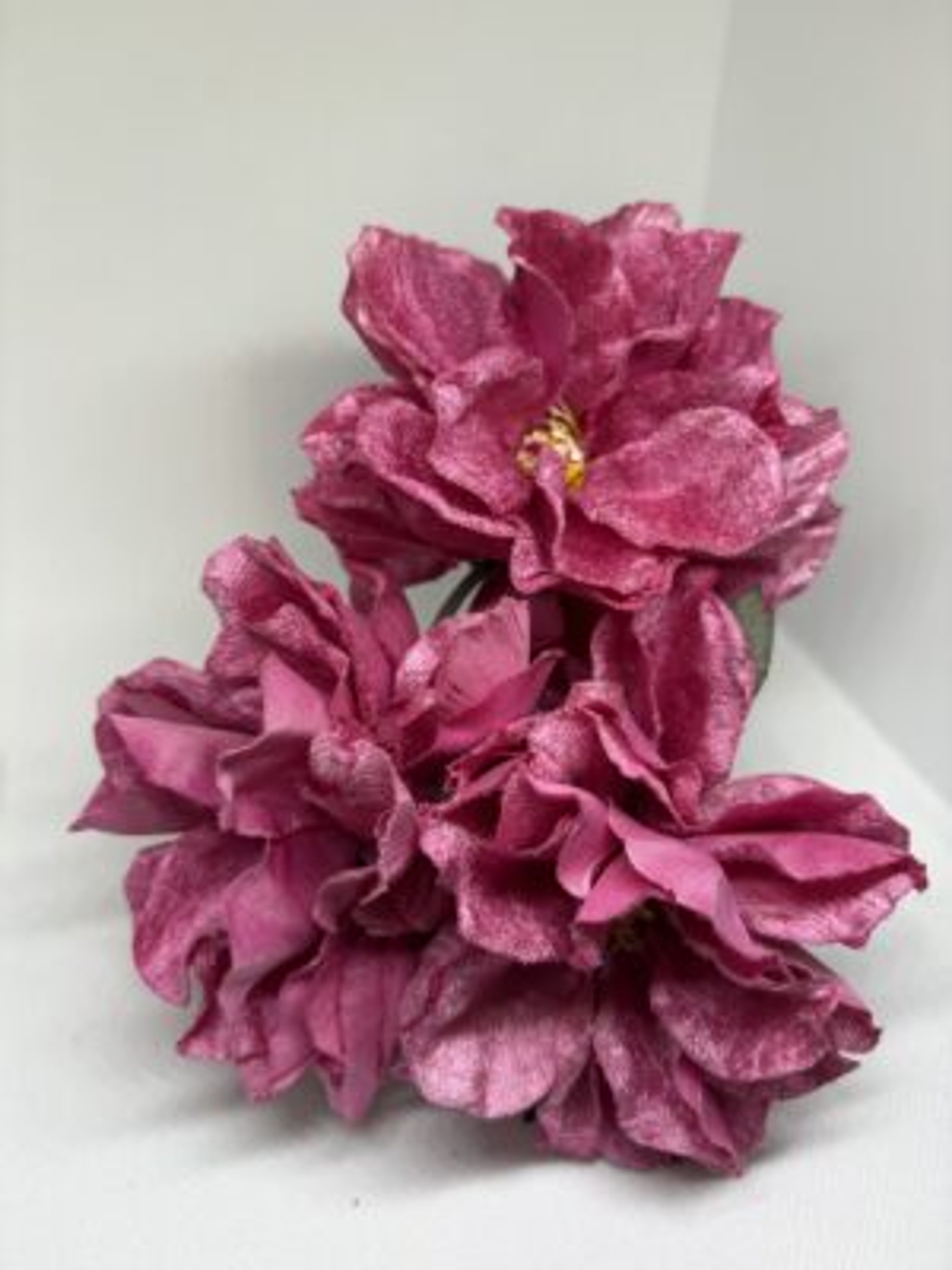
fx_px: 953
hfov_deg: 53.1
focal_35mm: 26
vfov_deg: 67.3
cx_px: 476
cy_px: 635
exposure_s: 1/101
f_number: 1.6
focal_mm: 5.96
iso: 32
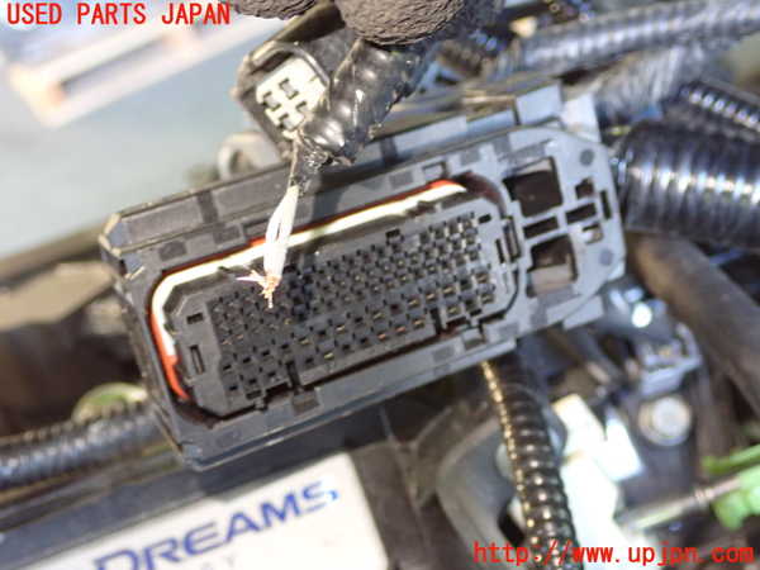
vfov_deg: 29.1
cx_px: 380
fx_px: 1098
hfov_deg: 38.2
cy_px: 285
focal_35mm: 50
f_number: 3.2
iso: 800
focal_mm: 9.01
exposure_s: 1/20
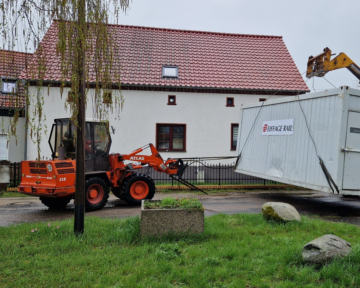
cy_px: 145
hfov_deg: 51.9
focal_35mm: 34
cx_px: 240
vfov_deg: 43.4
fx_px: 362
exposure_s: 1/303
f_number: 1.8
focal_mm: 5.4
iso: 50
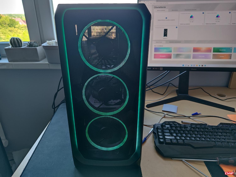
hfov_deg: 71.6
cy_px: 88
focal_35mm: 24
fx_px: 164
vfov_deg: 56.8
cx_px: 118
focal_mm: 6.78
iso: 400
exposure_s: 1/25
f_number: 1.85
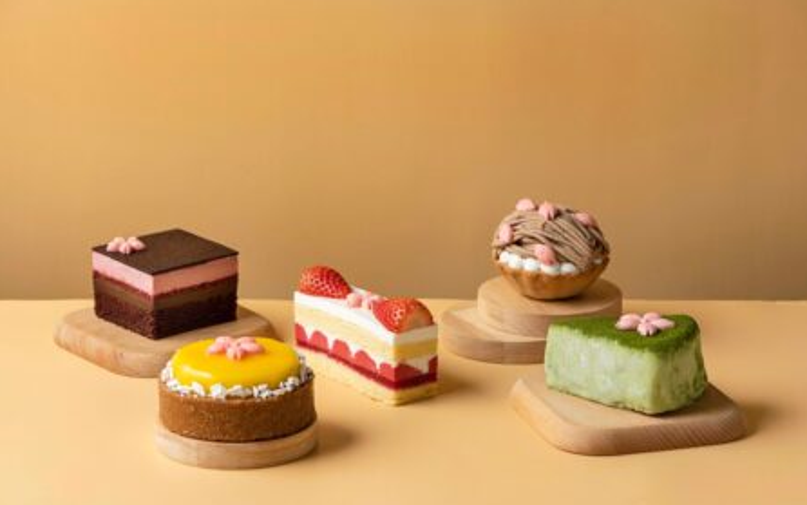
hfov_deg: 19.3
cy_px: 262
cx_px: 402
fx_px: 2376
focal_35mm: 108
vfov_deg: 12.1
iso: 125
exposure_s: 1/125
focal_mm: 105
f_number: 11
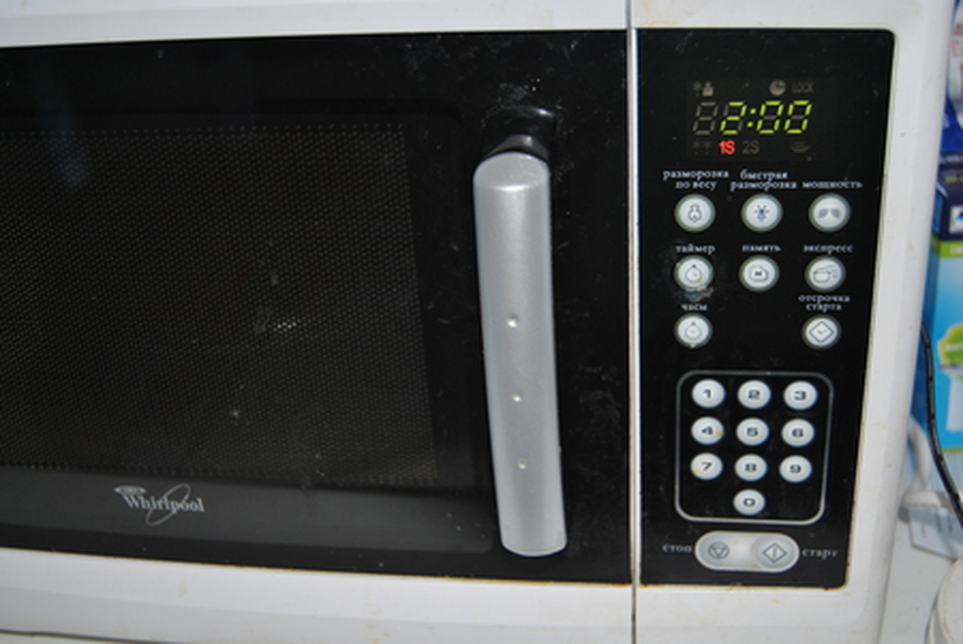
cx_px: 482
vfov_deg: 32.0
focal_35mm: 42
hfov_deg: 46.4
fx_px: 1125
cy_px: 322
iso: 200
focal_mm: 28
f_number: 4
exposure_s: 1/60
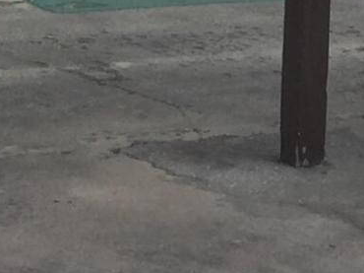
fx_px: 2375
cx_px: 352
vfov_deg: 6.3
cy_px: -316
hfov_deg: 8.7
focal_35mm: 226
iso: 32
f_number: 2.2
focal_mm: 4.15
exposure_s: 1/1068
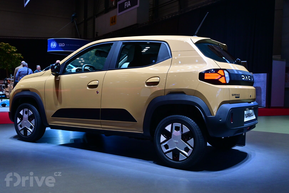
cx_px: 144
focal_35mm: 39
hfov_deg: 49.6
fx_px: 313
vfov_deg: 34.2
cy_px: 96
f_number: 6.3
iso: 800
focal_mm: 26
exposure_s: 1/200
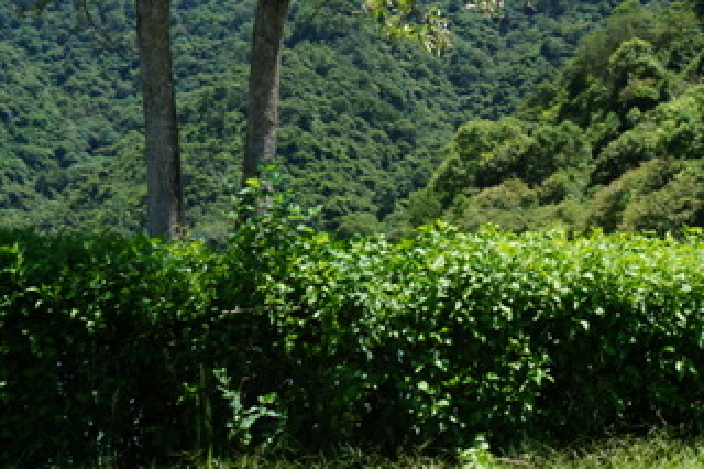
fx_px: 1290
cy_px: 265
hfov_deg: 30.5
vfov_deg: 20.6
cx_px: 389
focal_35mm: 66
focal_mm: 22
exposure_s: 1/160
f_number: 16
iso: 320
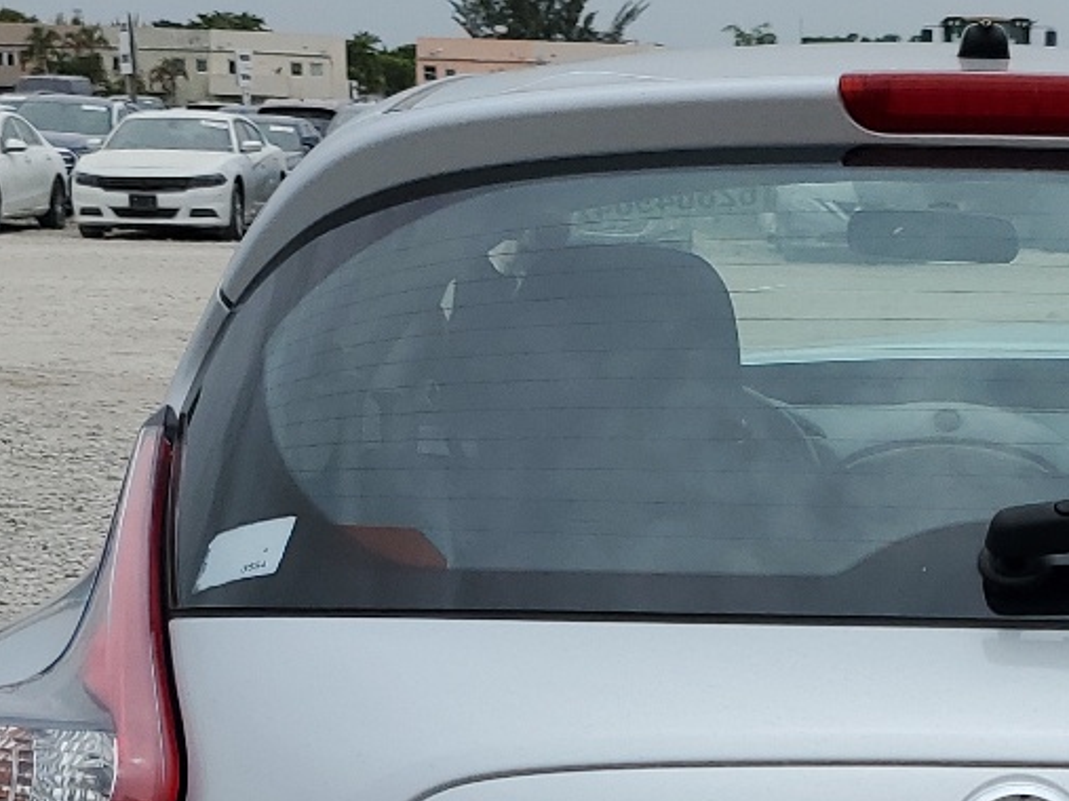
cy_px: 986
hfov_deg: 23.3
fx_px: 2532
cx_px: 921
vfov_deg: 17.1
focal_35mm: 82
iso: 50
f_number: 1.5
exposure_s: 1/10000
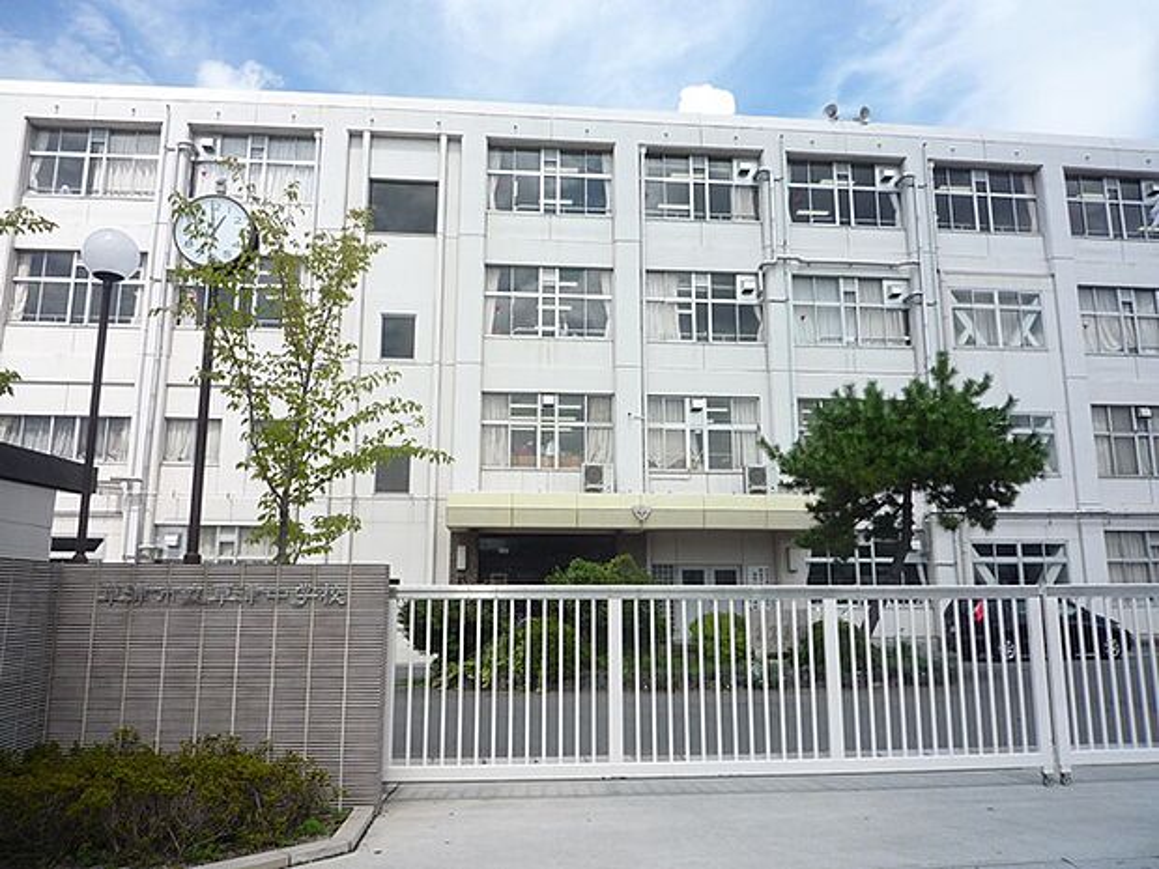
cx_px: 580
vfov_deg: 54.9
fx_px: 837
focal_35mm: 25
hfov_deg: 69.4
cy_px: 434
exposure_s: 1/640
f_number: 4
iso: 100
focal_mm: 4.4
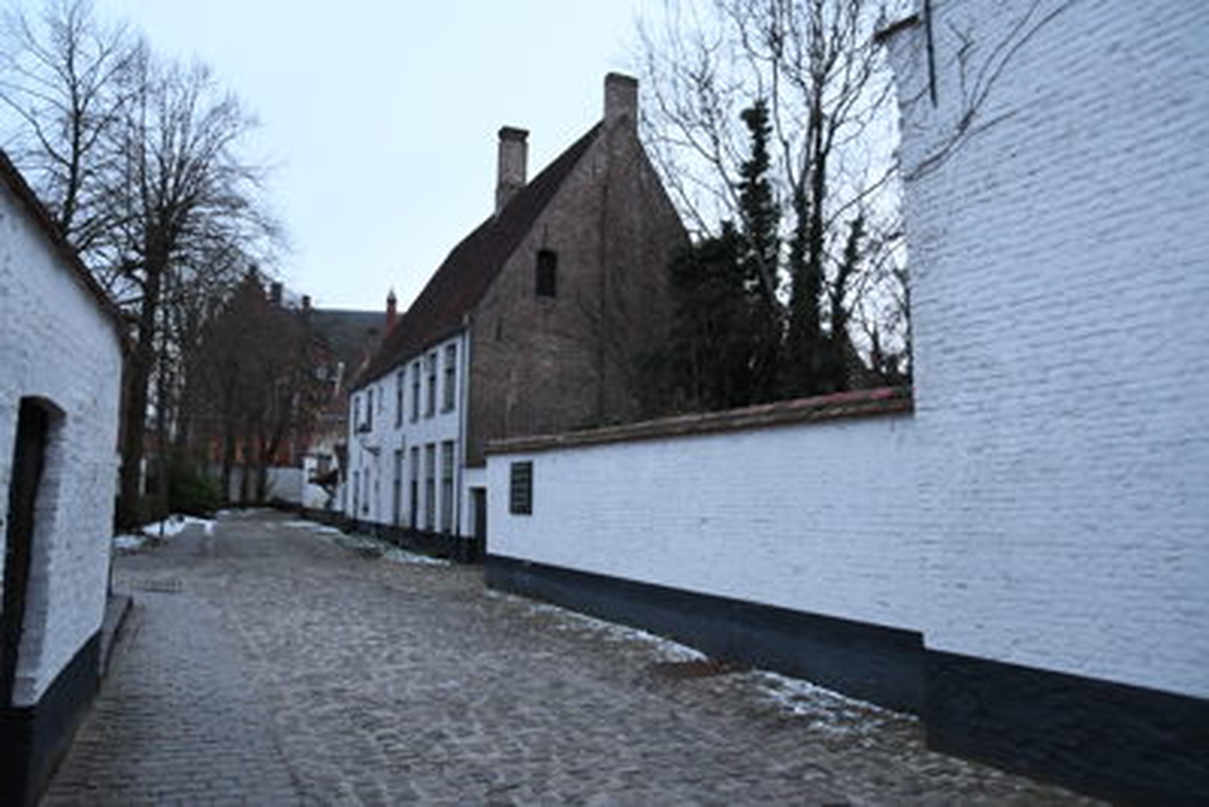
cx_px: 604
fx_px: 806
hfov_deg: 73.7
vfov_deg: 53.2
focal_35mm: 24
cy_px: 404
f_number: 5
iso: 2000
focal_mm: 16
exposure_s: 1/50
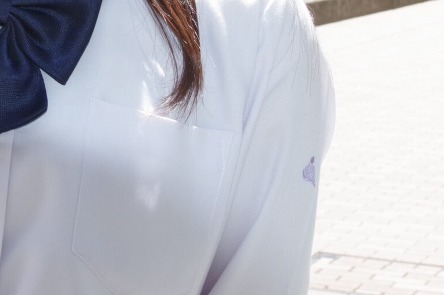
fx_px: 1795
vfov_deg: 9.2
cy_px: -125
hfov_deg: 13.8
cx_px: -63
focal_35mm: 146
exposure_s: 1/180
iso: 800
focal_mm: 29
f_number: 11
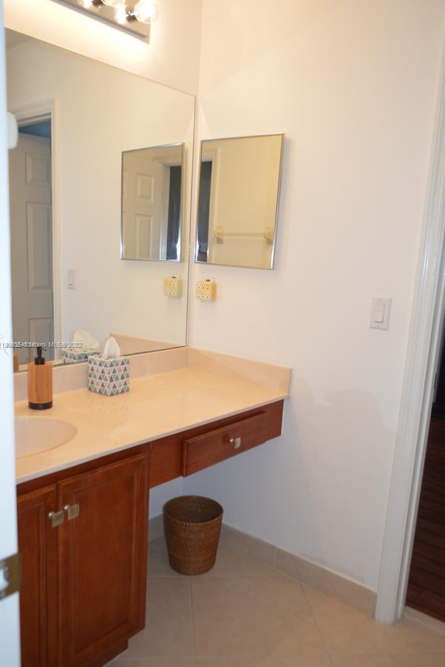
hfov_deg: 46.4
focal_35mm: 28
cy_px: 345
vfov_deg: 65.4
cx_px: 218
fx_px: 519
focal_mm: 18
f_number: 3.5
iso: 140
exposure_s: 1/30
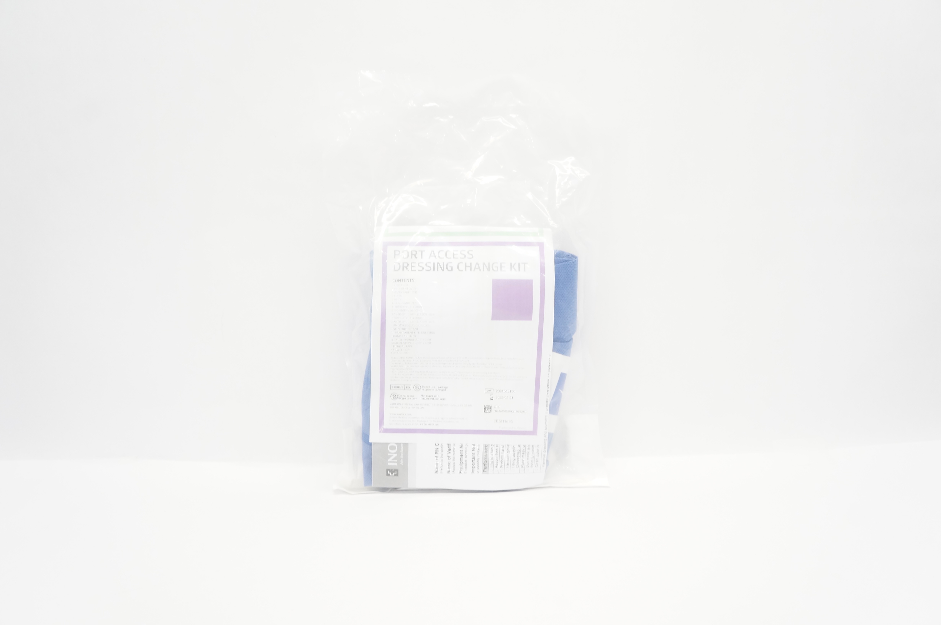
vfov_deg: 47.8
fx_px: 705
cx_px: 470
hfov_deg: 67.4
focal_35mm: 27
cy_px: 312
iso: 800
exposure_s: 1/60
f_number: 5.6
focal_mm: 18
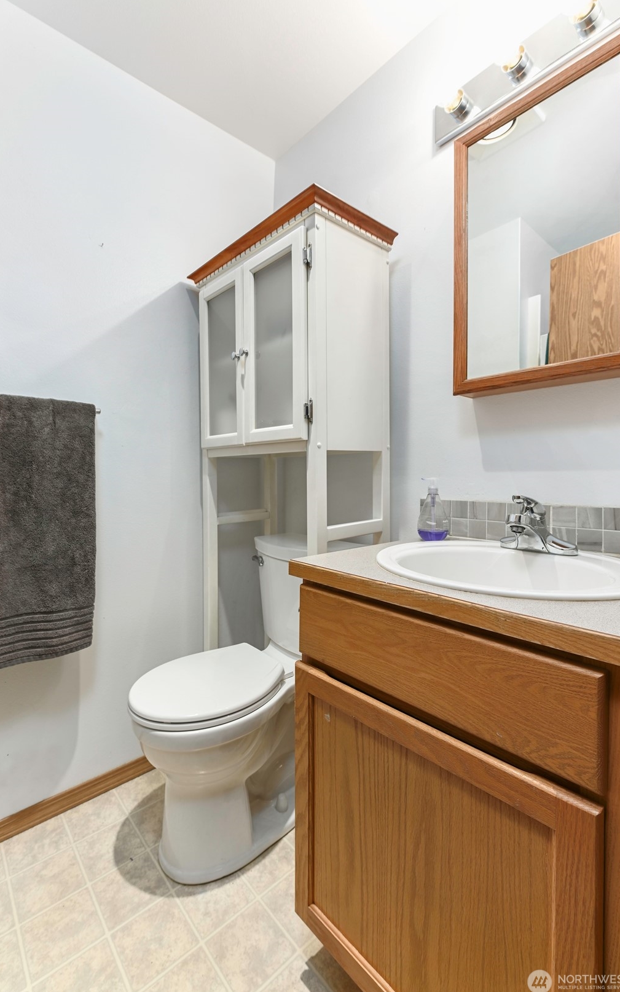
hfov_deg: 74.8
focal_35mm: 15
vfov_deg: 101.5
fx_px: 405
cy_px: 489
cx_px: 301
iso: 320
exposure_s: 1/125
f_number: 6.3
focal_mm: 14
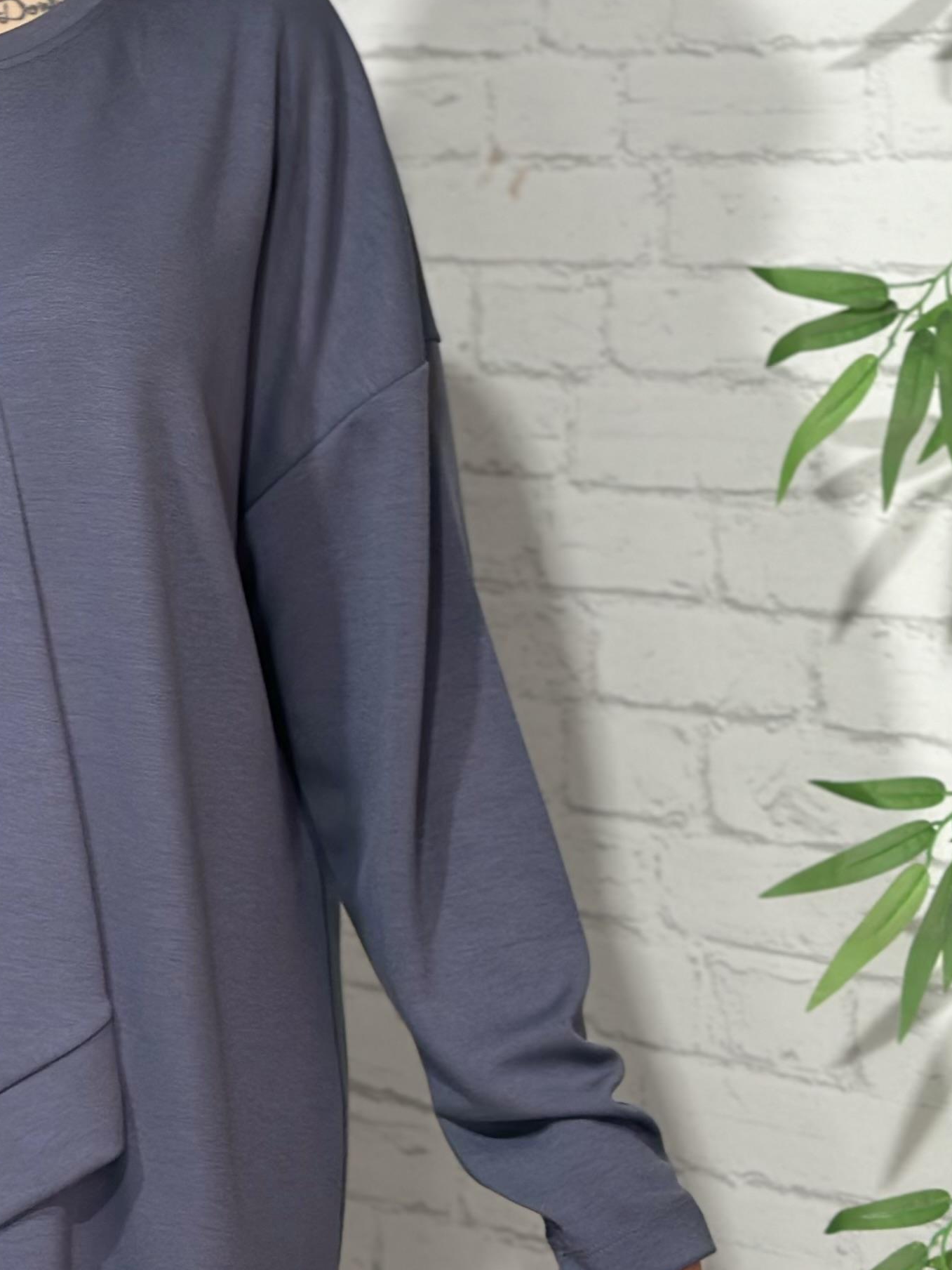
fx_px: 3923
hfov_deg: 13.6
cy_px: 366
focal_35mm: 107
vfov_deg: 18.3
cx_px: -14
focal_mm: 6.86
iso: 80
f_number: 1.78
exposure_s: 1/50
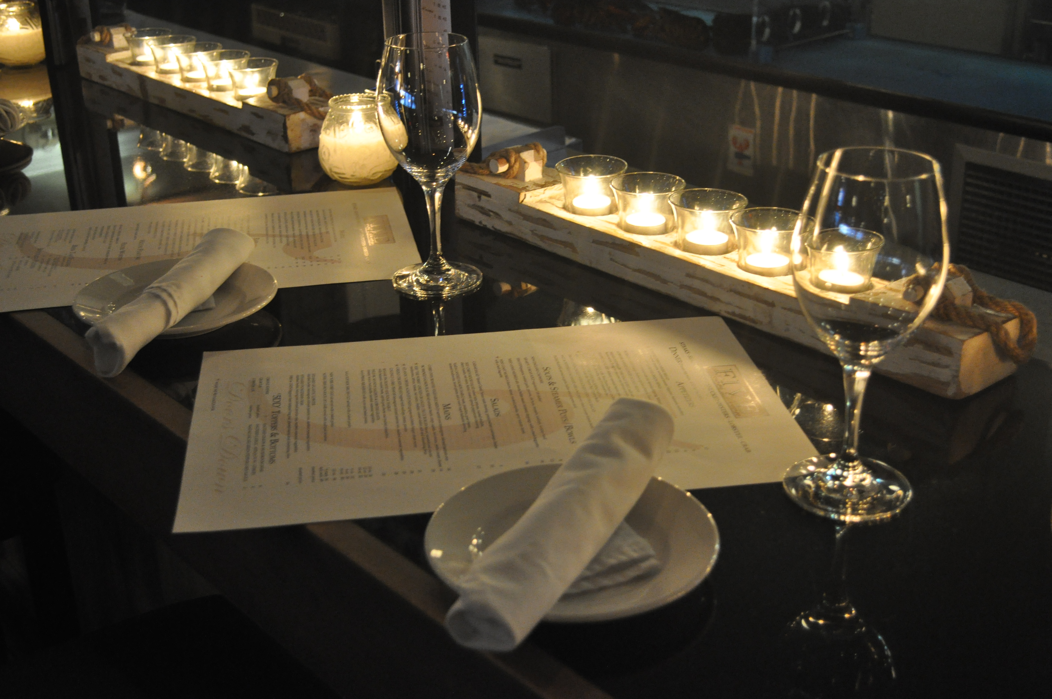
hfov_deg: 41.2
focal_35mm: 48
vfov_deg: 28.0
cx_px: 526
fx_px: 1401
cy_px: 350
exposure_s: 1/20
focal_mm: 32
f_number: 4.8
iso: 1600
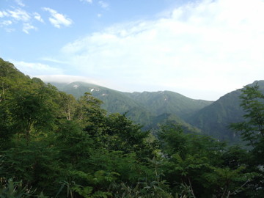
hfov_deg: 52.6
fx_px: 267
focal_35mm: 35
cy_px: 99
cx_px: 132
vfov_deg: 40.7
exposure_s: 1/516
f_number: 2.4
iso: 64
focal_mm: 4.28
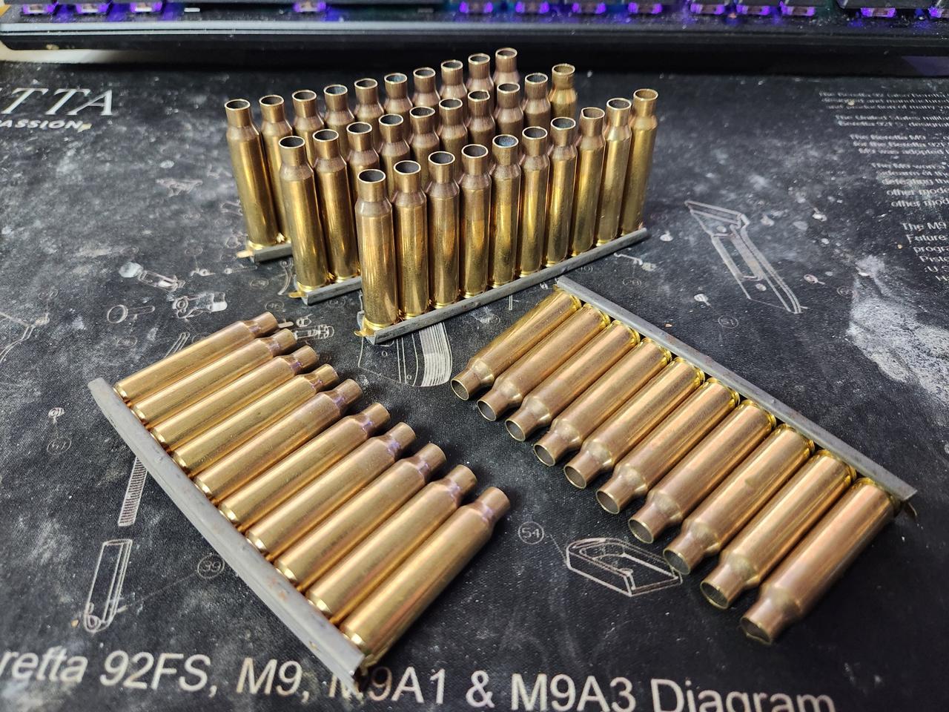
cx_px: 474
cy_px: 356
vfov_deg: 58.9
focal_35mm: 23
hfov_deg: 73.9
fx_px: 631
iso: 800
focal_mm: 5.4
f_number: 1.8
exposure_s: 1/60
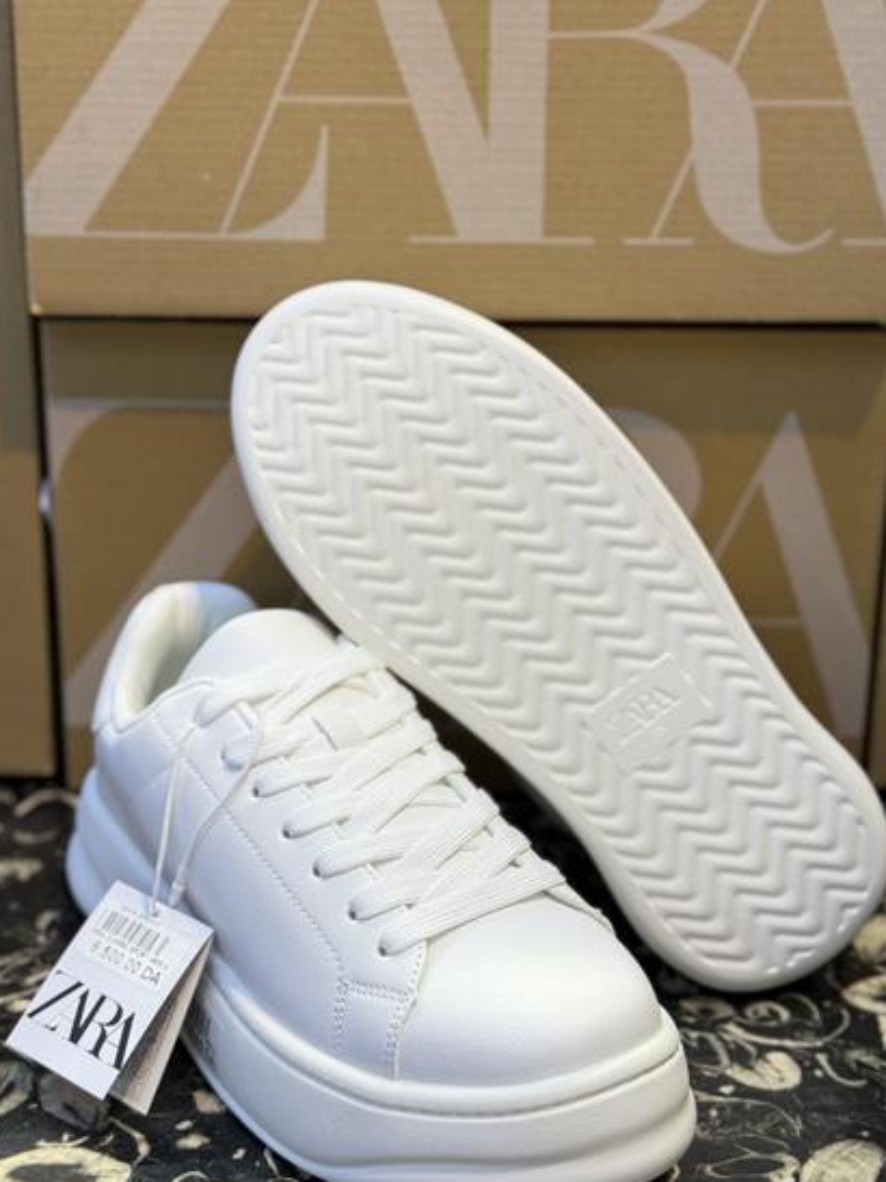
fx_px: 1809
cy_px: 648
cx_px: 444
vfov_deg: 36.1
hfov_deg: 27.5
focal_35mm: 53
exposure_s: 1/188
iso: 64
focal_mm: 6.76
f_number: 1.78
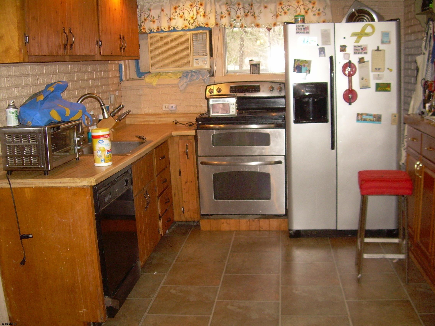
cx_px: 218
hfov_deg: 49.0
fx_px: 478
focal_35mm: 38
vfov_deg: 37.7
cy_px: 163
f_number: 2.8
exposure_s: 1/60
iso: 200
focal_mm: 6.3
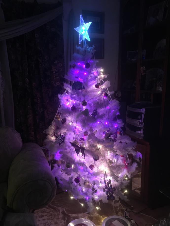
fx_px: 190
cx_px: 85
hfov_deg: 48.2
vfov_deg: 61.7
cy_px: 113
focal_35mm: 29
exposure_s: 1/15
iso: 200
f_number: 2.2
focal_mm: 4.15
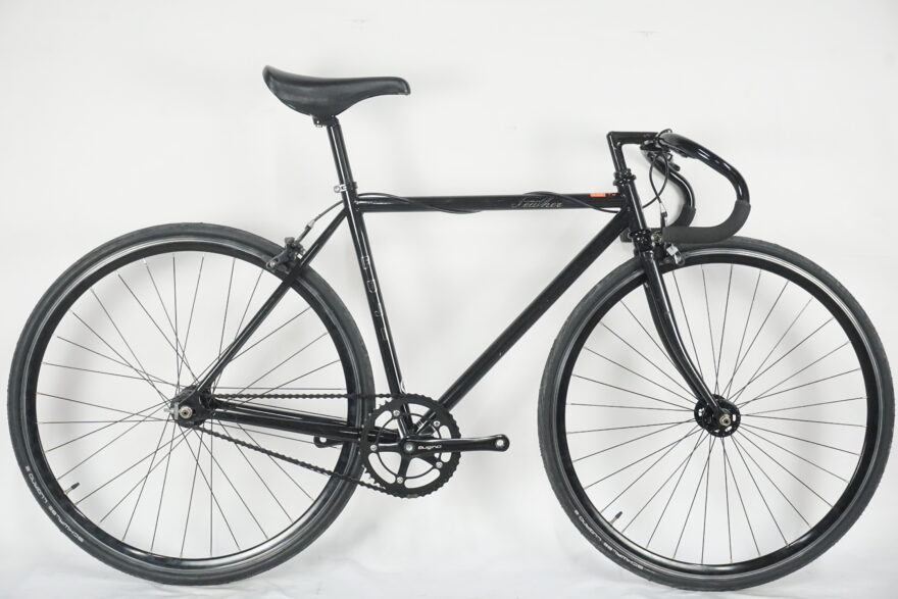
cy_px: 300
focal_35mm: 48
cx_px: 449
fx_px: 1197
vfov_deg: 28.1
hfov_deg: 41.1
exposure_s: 1/60
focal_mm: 32
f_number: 9
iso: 3200
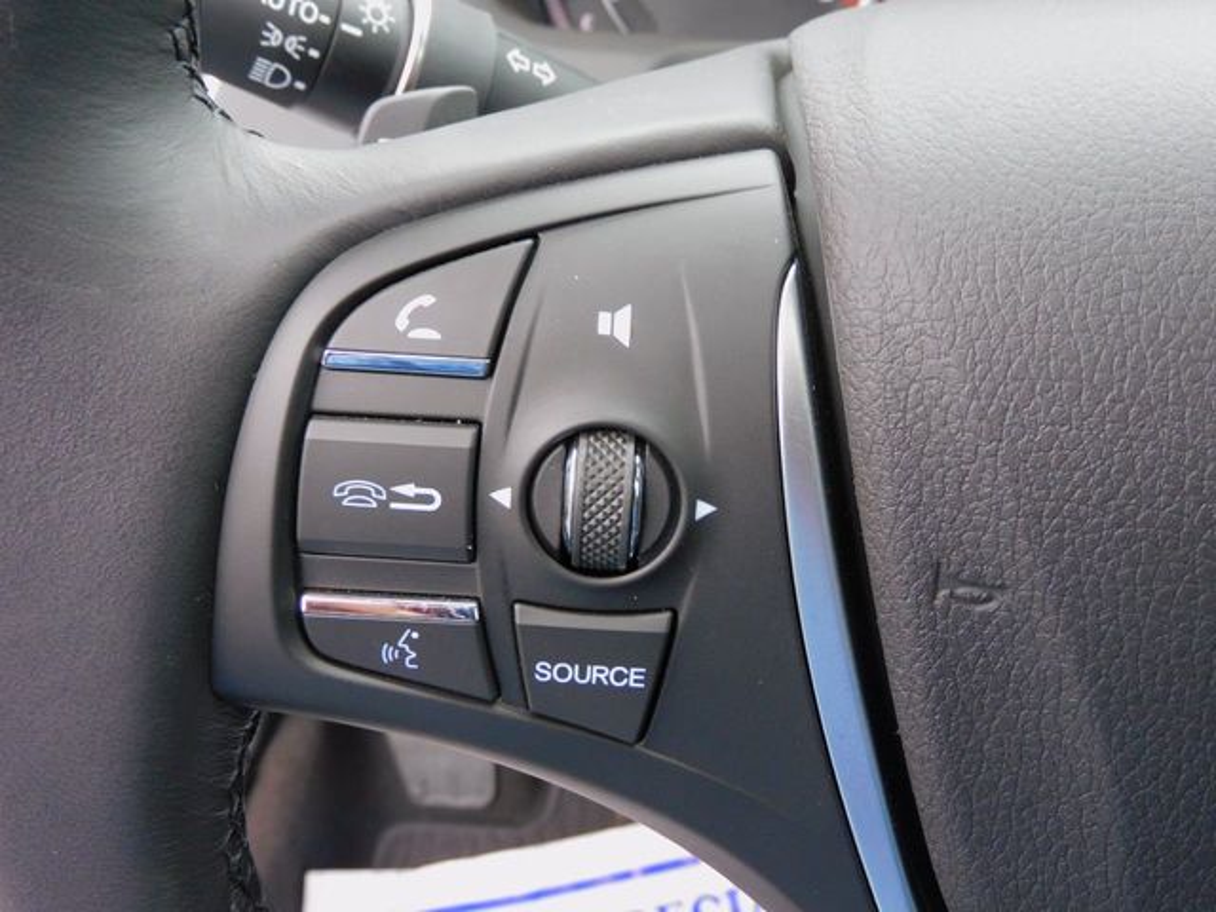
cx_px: 608
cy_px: 456
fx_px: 1159
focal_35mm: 33
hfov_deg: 55.4
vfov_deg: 42.9
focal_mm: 5.9
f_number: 3.6
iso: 220
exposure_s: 1/30
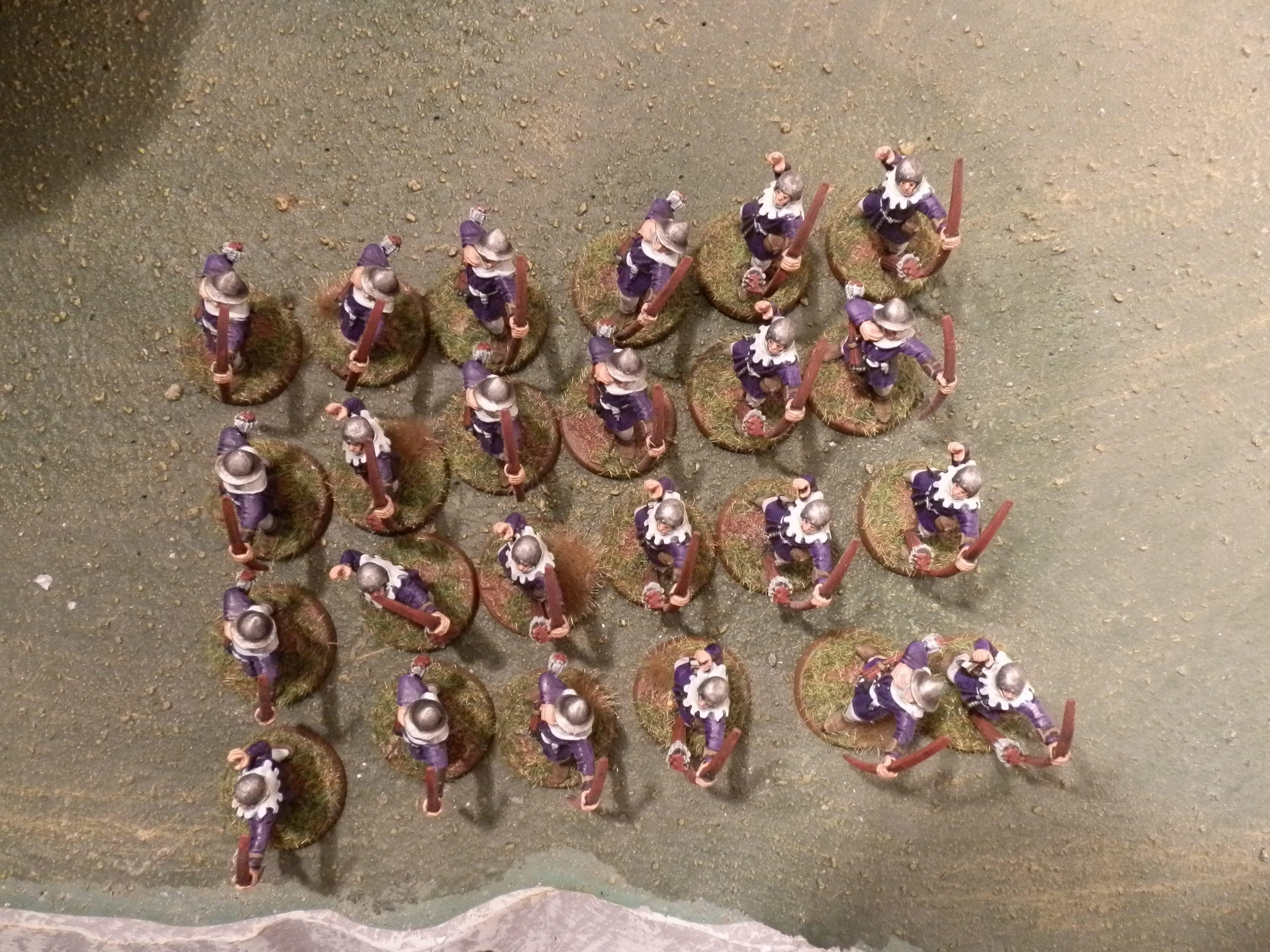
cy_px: 476
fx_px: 1027
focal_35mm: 28
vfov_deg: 49.7
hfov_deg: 63.4
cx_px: 635
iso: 400
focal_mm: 5
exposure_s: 1/60
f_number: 3.1
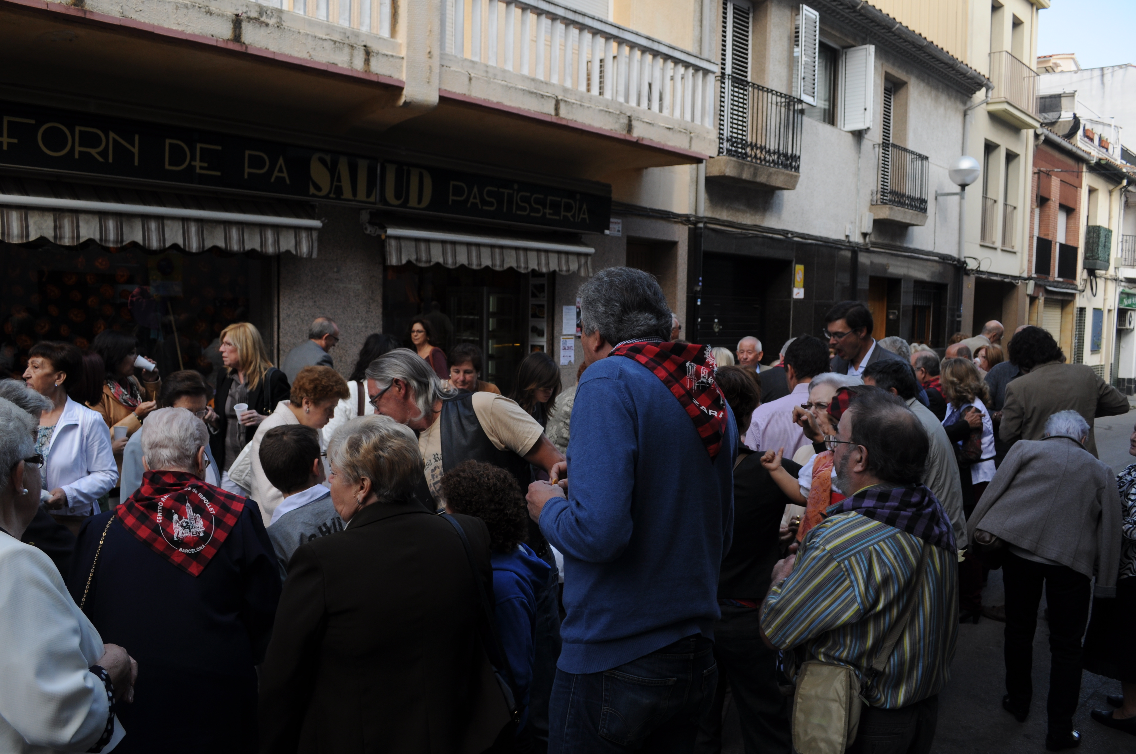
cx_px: 568
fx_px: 946
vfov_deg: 43.5
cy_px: 377
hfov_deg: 62.0
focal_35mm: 30
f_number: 5.6
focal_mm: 20
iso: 200
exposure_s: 1/200
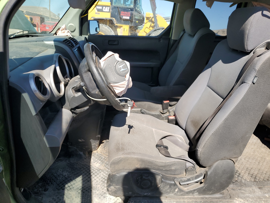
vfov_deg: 53.1
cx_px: 135
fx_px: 203
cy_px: 102
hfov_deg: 67.3
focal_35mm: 26
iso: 50
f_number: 1.5
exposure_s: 1/1429
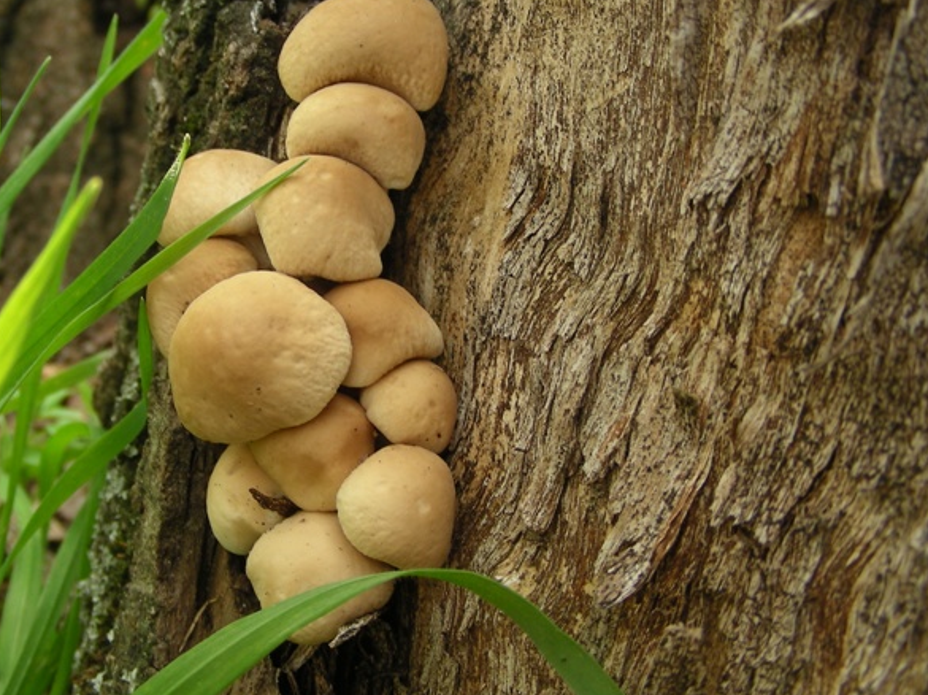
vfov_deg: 28.0
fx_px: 1393
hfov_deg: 36.6
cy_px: 333
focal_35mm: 52
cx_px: 330
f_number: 3.5
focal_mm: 6.3
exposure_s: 1/62.2
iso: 50
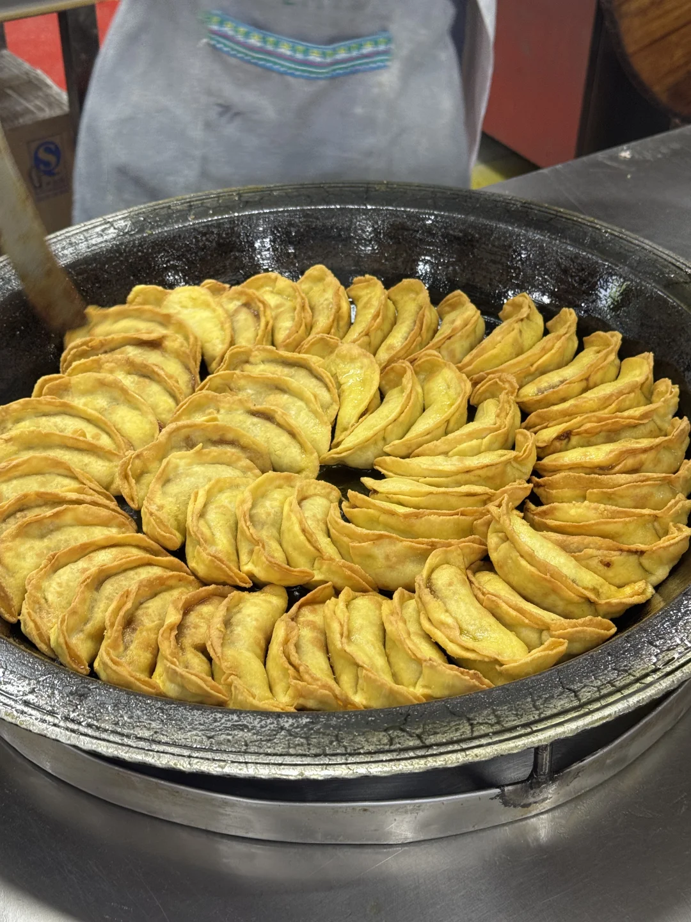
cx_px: 346
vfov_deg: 39.7
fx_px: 1278
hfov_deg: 30.3
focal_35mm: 48
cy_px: 461
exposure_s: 1/50
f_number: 1.78
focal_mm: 6.76
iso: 64
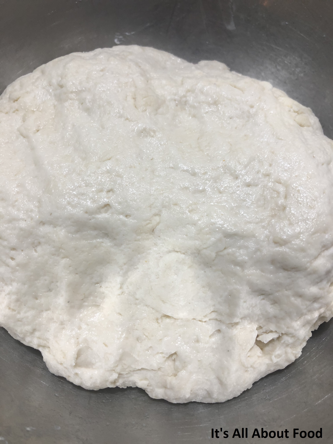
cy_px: 222
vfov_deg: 63.4
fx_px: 359
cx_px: 166
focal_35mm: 28
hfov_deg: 49.7
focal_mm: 3.99
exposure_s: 1/33
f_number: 1.8
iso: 32
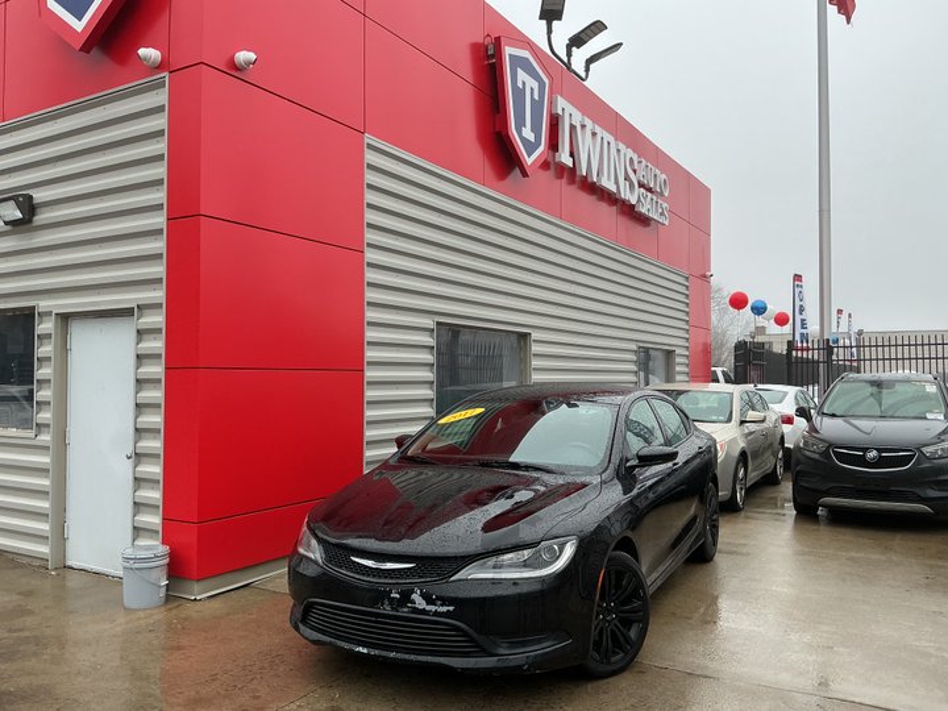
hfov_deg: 61.7
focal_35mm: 29
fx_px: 794
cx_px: 474
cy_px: 356
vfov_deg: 48.2
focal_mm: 3
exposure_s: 1/446
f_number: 1.8
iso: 25
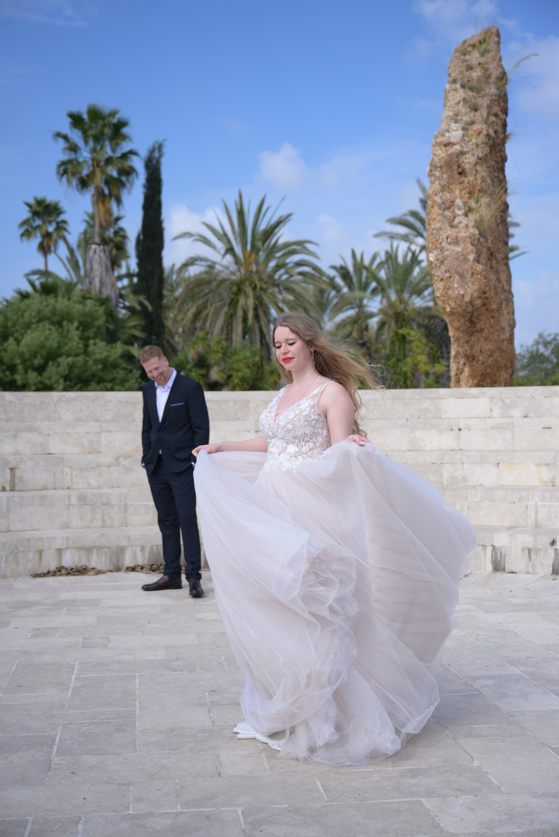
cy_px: 418
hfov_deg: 30.5
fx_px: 1024
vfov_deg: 44.5
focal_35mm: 44
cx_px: 280
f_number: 3.5
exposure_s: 1/2000
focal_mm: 44
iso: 125
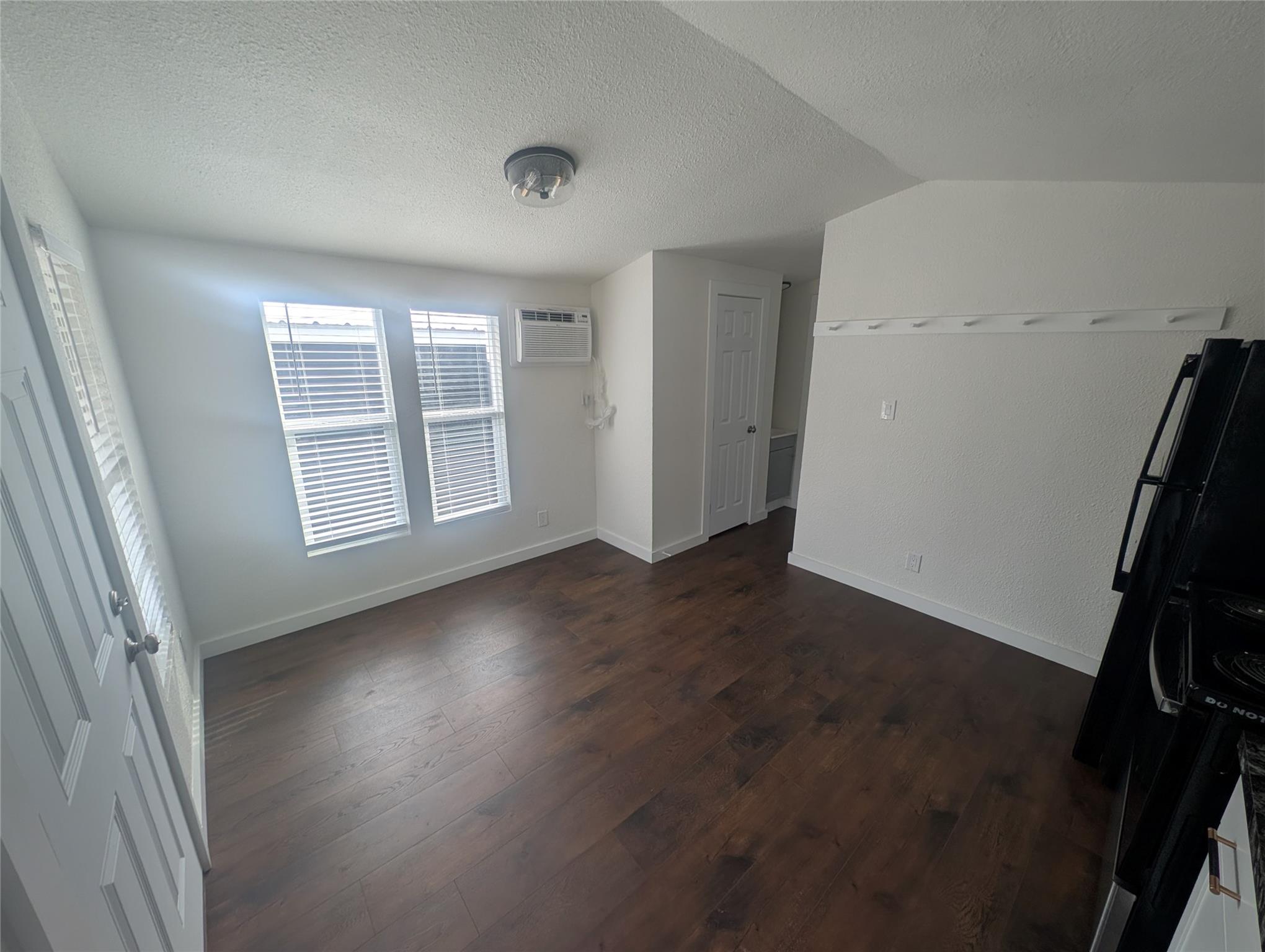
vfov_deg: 94.6
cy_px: 476
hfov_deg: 110.5
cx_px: 632
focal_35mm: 12
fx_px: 439
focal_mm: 2.23
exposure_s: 1/149
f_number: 1.95
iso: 42
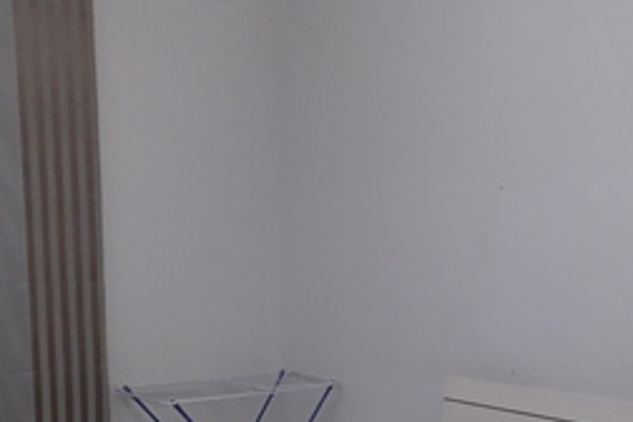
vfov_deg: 25.4
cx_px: 406
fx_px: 897
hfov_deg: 38.6
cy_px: 401
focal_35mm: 51
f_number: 1.9
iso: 200
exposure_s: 1/50
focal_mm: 3.6
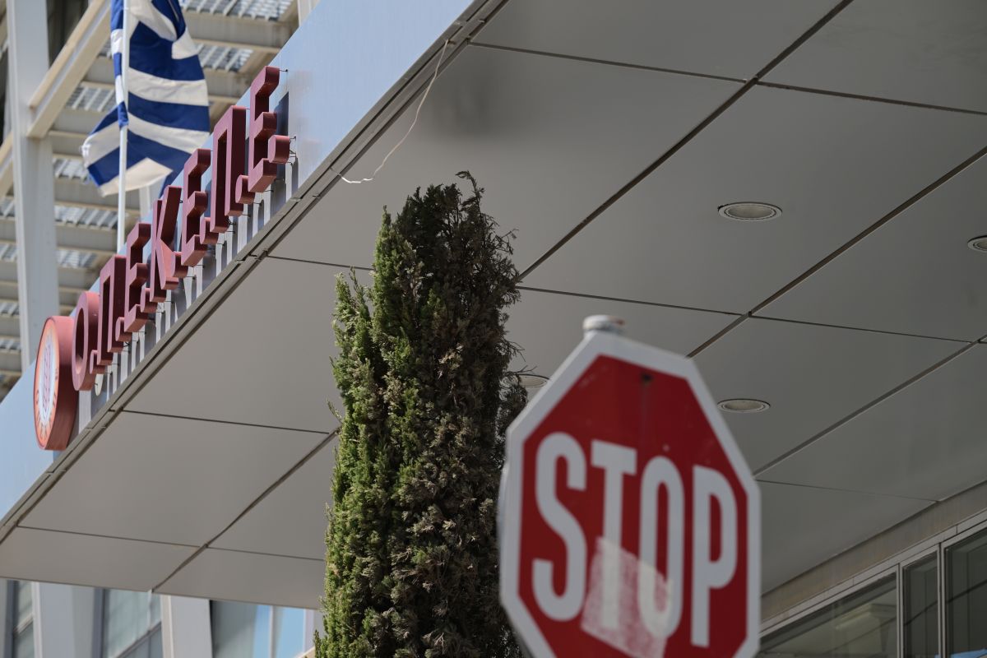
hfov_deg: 14.2
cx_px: 494
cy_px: 329
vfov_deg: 9.5
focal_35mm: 145
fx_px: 3975
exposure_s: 1/250
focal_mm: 145
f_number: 7.1
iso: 80
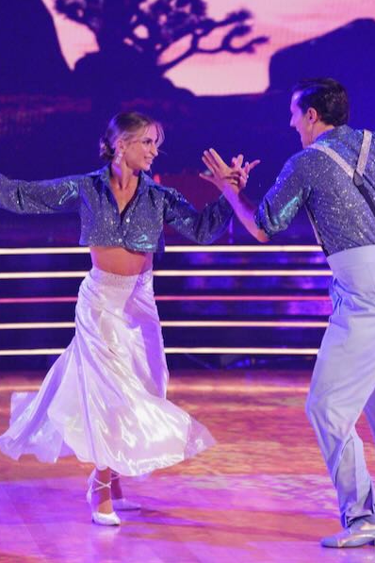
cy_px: 281
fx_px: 1812
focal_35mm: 116
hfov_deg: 11.8
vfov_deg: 17.6
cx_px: 244
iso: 10000
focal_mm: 77
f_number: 2.8
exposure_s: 1/800
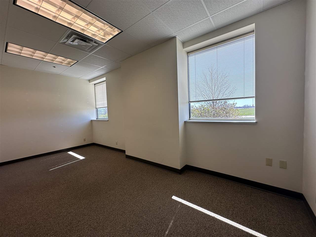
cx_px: 158
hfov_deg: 102.1
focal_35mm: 14
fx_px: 128
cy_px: 118
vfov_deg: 85.7
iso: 40
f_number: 2.2
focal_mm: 2.22
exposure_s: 1/136
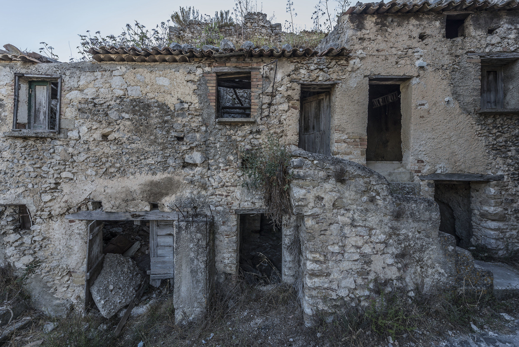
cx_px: 260
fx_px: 202
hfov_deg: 104.2
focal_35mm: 14
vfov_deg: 81.3
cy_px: 174
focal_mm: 14
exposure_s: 1/125
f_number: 5
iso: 100
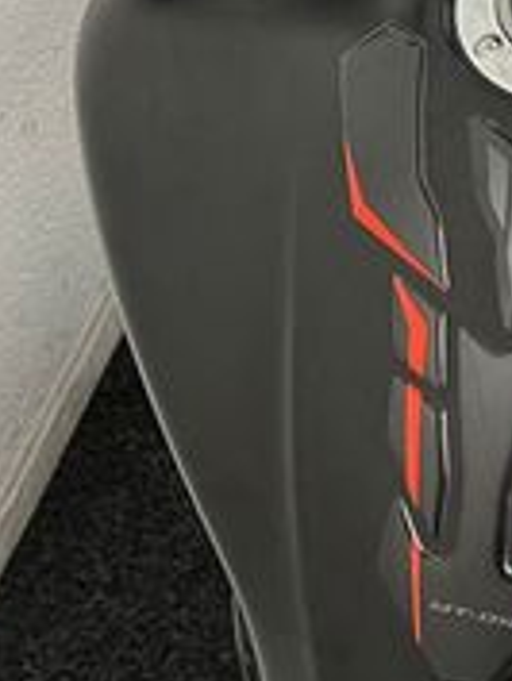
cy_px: -42
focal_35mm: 94
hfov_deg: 14.9
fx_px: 1852
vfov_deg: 20.0
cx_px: 697
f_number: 1.6
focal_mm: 5.1
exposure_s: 1/50
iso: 125
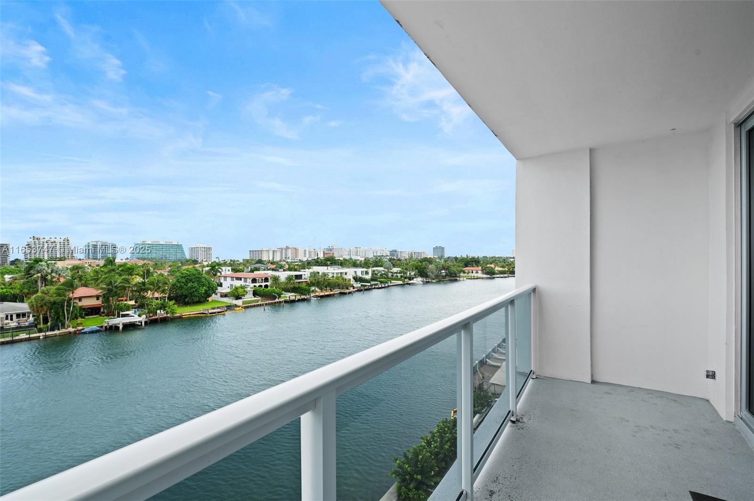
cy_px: 250
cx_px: 377
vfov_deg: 81.1
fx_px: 293
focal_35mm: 14
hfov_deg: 104.3
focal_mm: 14
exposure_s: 1/160
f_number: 8
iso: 200
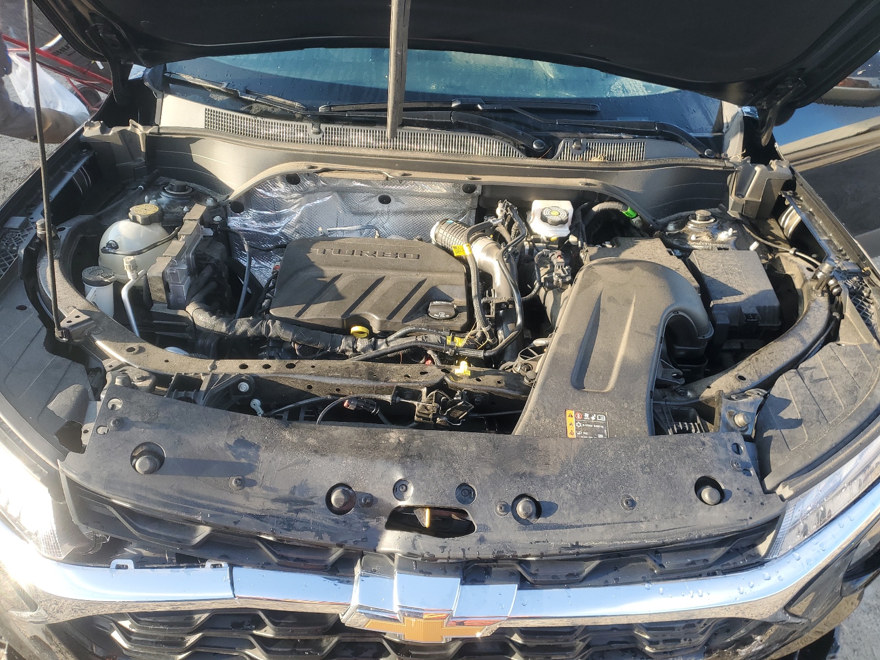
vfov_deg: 53.1
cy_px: 330
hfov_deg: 67.3
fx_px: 661
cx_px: 440
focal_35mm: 26
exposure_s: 1/286
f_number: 1.5
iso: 50
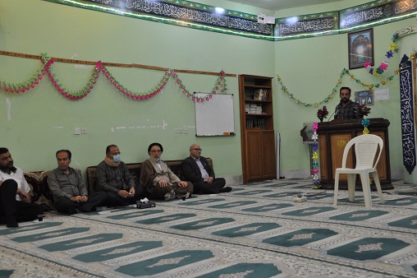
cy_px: 139
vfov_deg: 34.2
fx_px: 451
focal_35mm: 39
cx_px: 208
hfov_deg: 49.6
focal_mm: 26
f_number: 5.6
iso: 400
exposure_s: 1/30
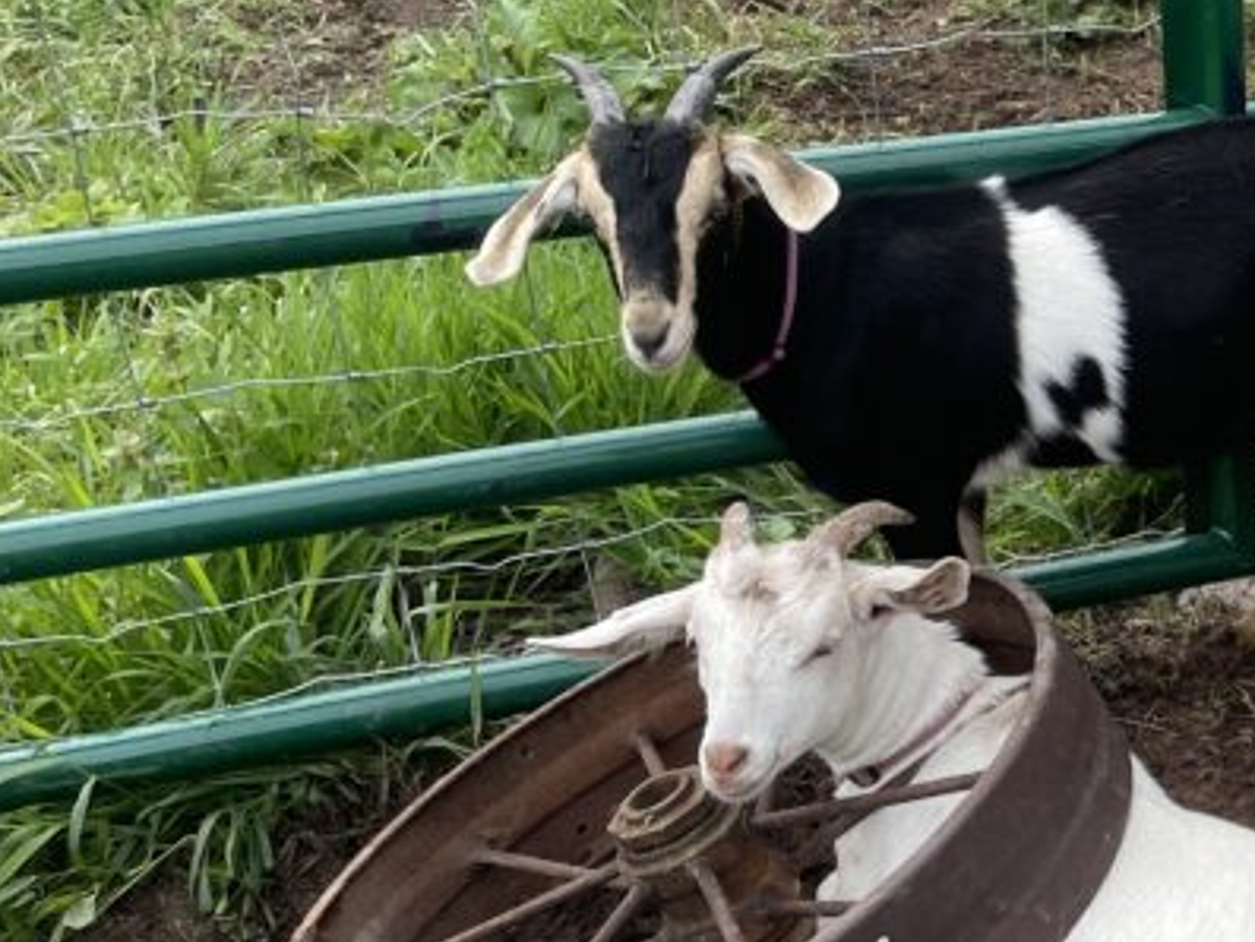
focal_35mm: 67
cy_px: 607
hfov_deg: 25.9
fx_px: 2430
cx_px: 1502
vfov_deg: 21.9
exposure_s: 1/673
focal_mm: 4.2
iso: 32
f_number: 1.6
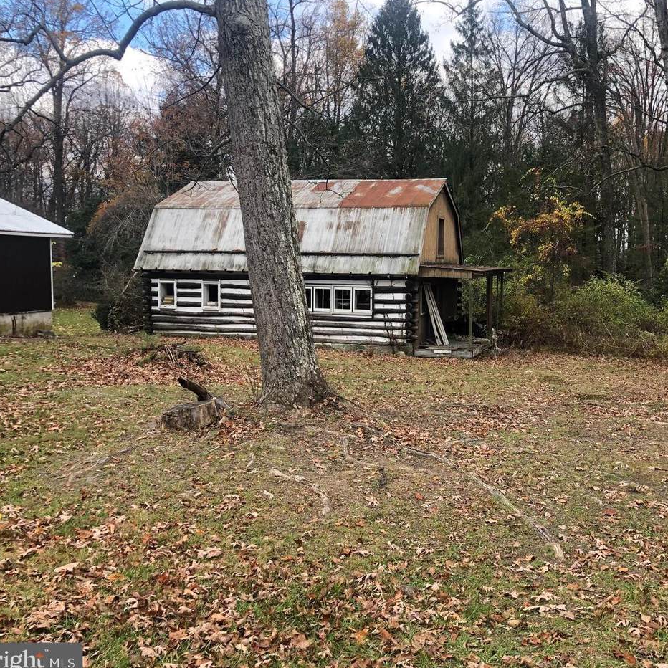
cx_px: 429
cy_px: 335
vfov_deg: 48.5
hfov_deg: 47.9
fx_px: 742
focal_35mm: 34
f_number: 1.8
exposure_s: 1/197
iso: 20
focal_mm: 3.99
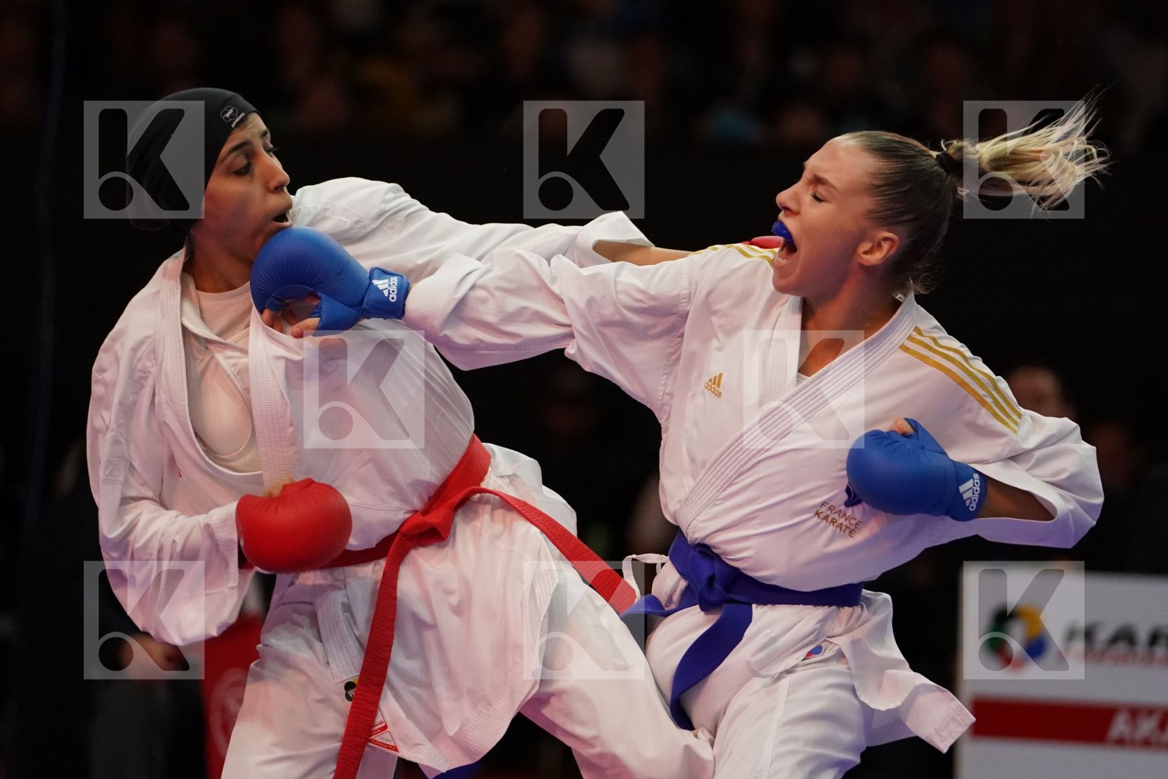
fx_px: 7981
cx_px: 584
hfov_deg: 8.4
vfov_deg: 5.6
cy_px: 390
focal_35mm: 246
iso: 5000
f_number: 2.8
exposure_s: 1/1000
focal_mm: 164
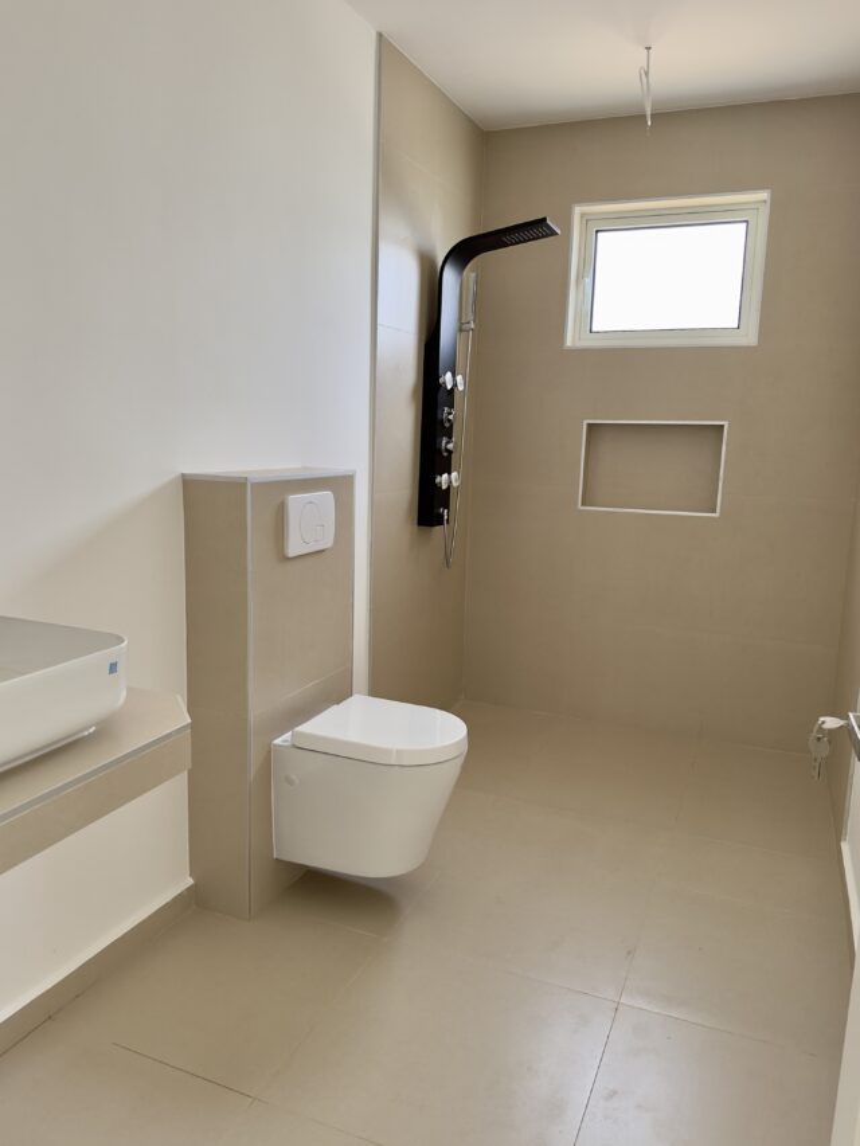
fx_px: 795
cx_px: 430
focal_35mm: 24
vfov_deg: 71.6
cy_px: 573
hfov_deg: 56.8
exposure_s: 1/121
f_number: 1.78
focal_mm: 6.76
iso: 125
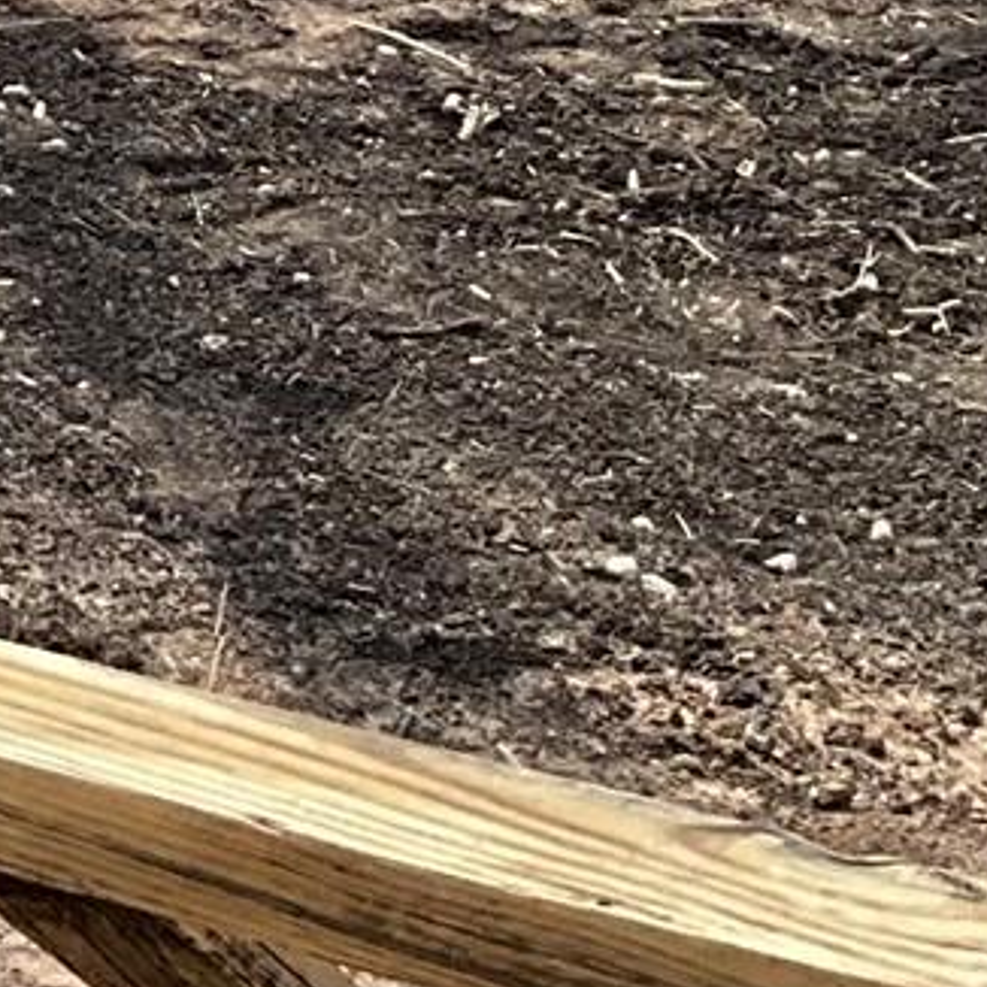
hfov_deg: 9.5
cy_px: -1232
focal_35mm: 161
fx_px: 5194
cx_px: -1444
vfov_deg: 9.8
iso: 25
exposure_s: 1/1195
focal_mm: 3
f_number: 1.8
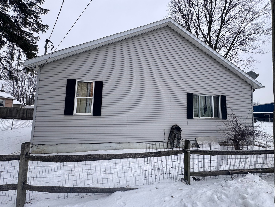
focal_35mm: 14
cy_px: 104
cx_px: 138
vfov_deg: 85.7
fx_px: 111
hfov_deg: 102.1
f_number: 2.2
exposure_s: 1/707
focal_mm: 2.22
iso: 40
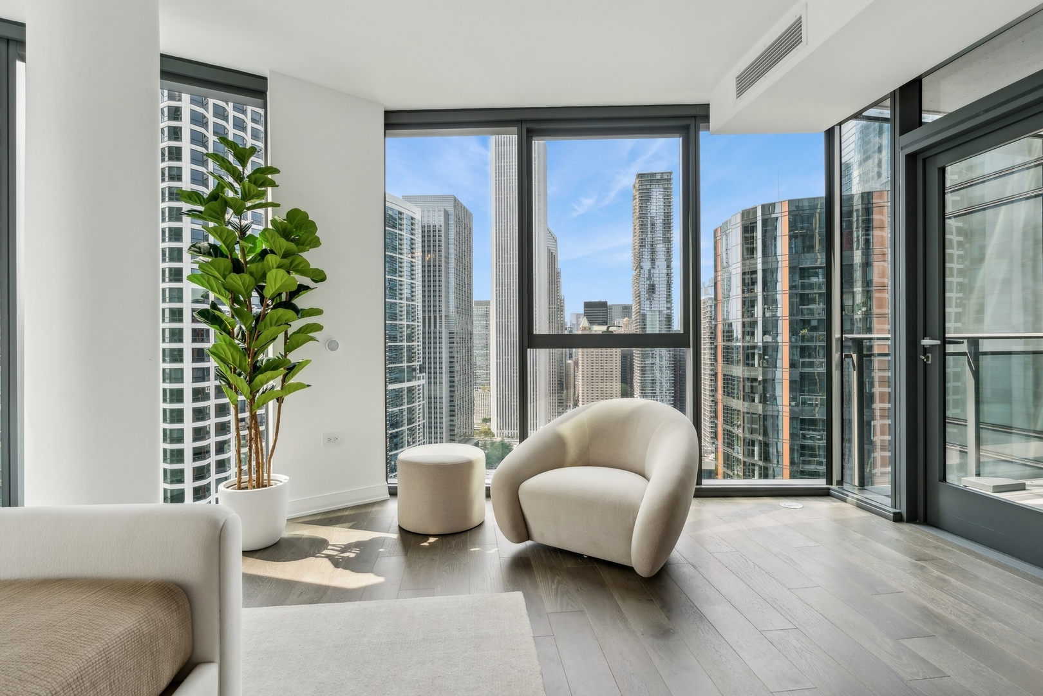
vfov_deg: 70.4
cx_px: 522
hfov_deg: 93.3
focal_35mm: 17
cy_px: 348
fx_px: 492
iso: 320
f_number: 7.1
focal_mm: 17
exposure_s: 1/250
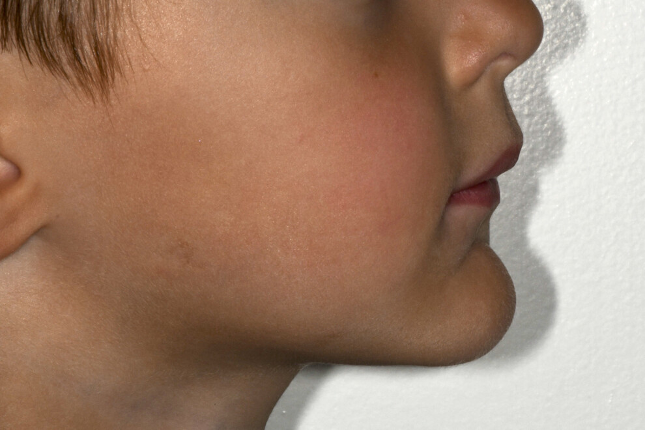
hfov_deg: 13.1
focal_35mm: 157
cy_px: 215
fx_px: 2813
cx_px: 322
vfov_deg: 8.7
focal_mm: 105
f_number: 36
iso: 200
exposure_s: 1/200
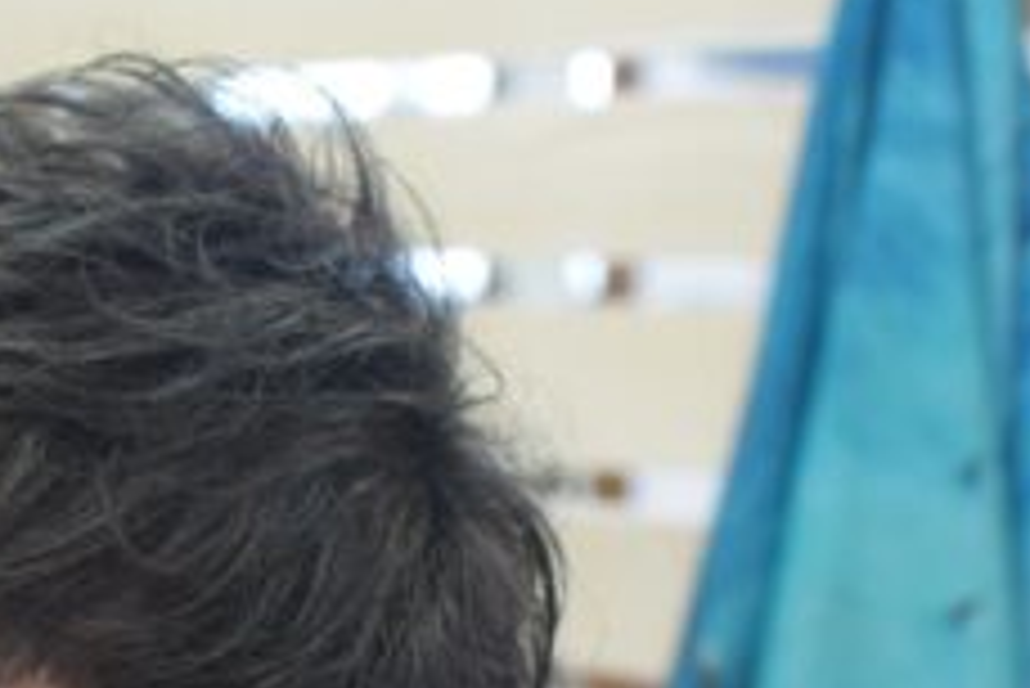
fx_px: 2948
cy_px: 576
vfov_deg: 13.2
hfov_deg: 19.4
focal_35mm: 103
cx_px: 90
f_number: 2.8
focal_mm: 35
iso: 1400
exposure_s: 1/60
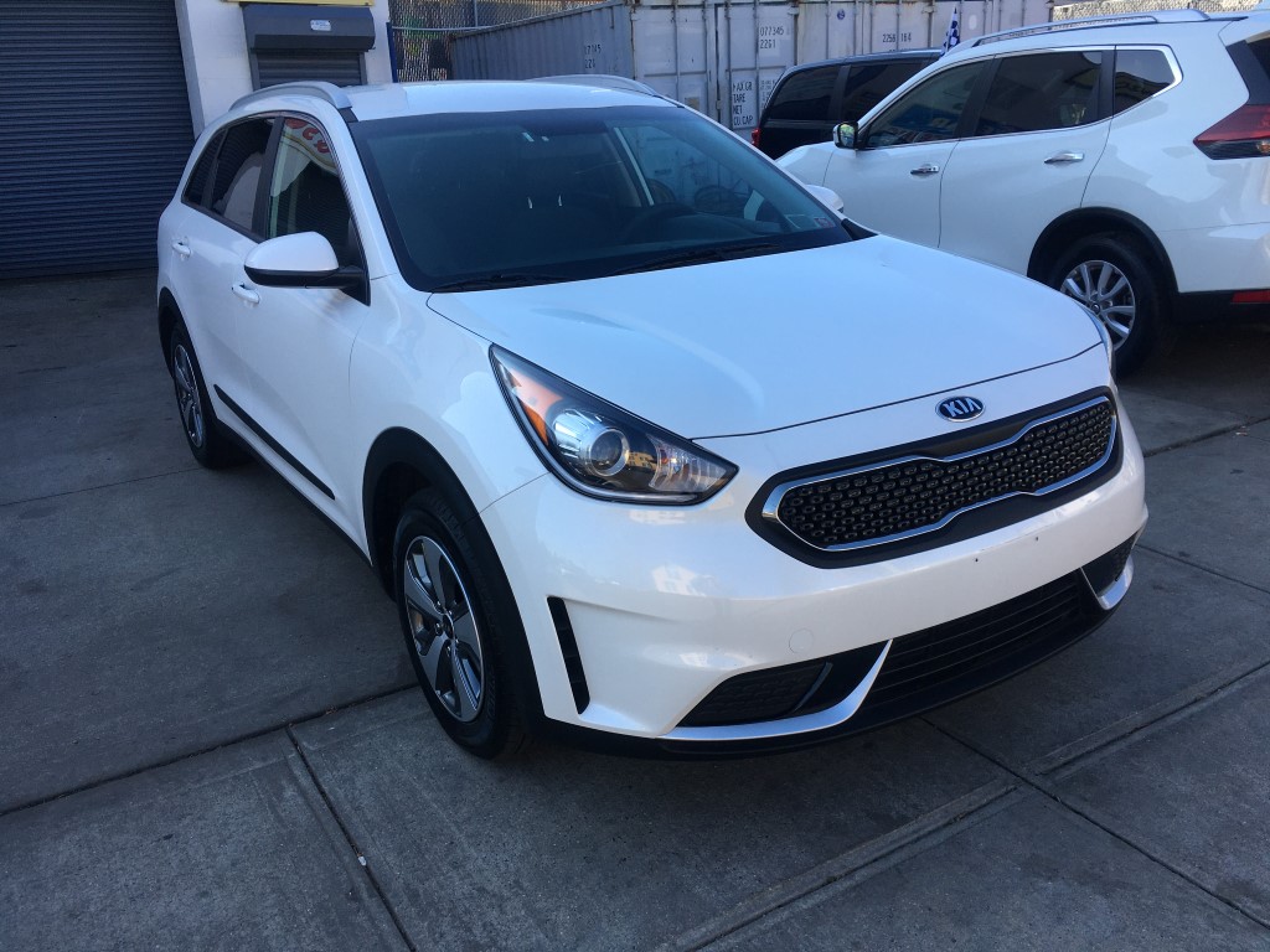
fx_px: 1064
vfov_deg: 48.2
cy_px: 476
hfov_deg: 61.7
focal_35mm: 29
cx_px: 635
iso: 25
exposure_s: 1/455
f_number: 2.2
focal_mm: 4.15
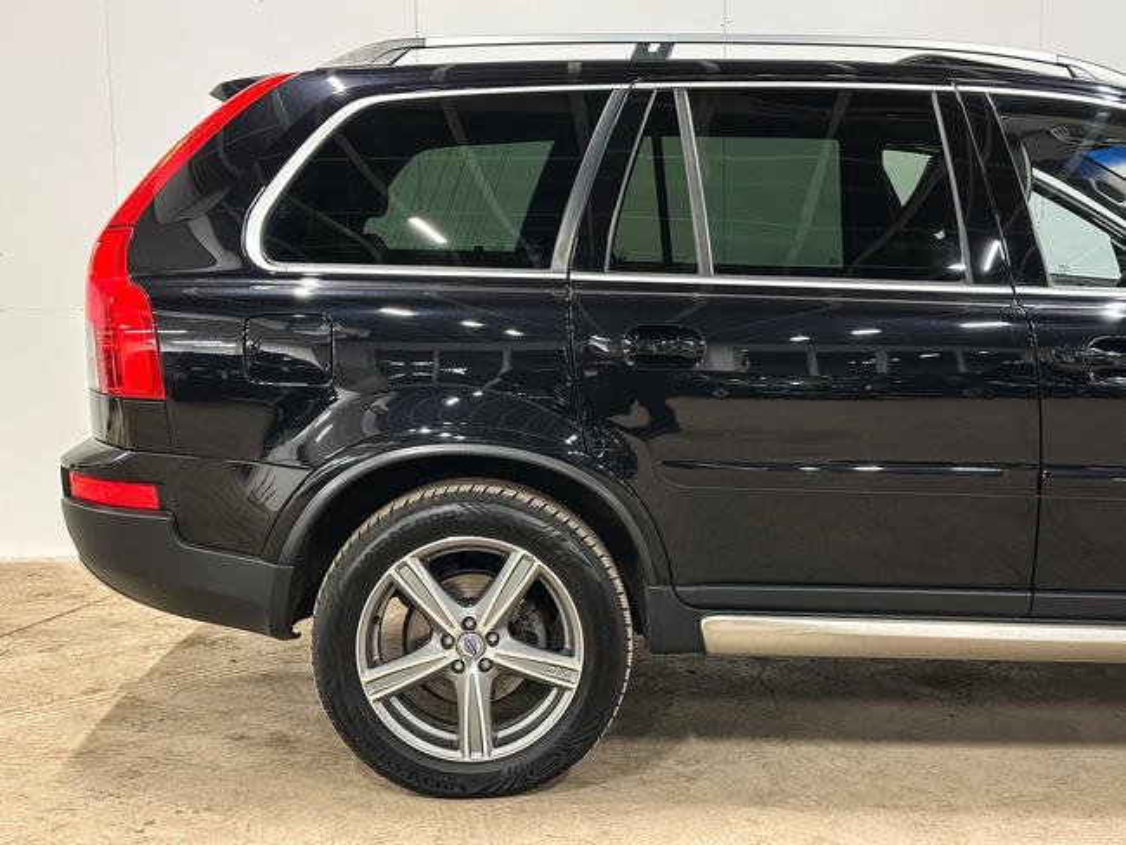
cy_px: 422
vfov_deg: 30.3
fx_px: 1562
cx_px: 563
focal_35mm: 48
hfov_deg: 39.6
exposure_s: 1/25
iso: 500
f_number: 1.8
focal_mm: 6.86
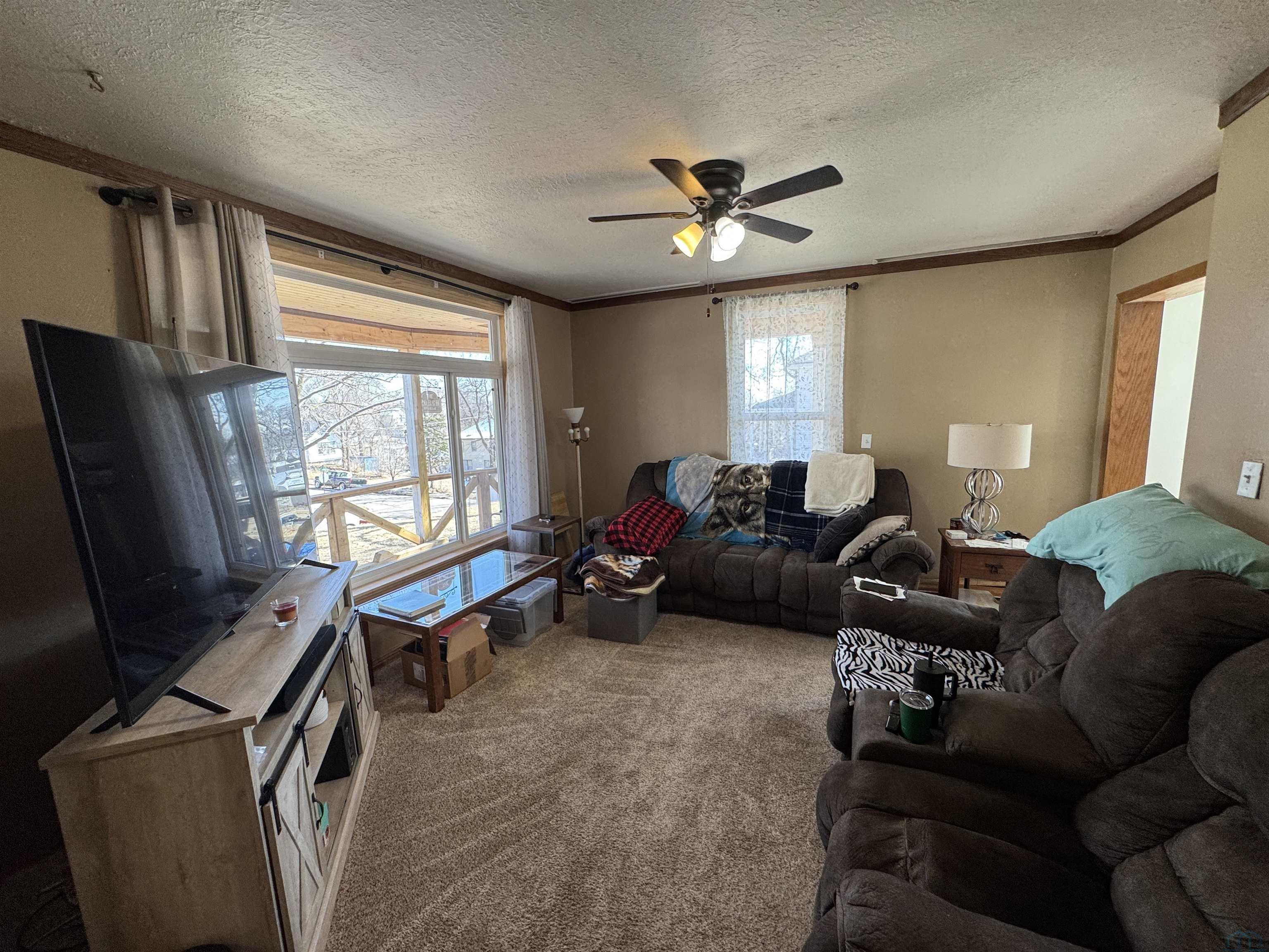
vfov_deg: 85.7
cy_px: 476
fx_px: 513
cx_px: 634
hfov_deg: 102.1
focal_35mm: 14
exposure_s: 1/120
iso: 100
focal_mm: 2.22
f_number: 2.2
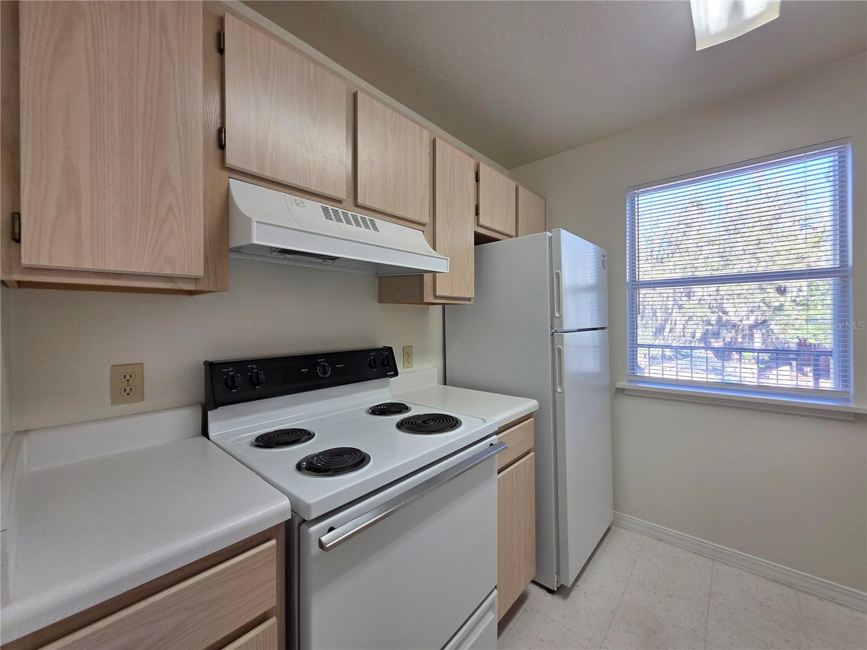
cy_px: 325
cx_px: 434
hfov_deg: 106.2
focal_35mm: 13
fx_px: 326
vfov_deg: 89.9
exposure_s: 1/120
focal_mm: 2.2
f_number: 1.9
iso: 80
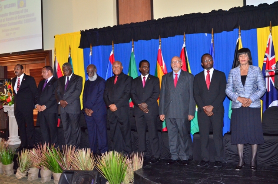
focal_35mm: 39
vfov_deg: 34.1
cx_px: 139
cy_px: 92
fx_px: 301
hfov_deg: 49.6
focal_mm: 26
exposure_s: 1/200
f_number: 8
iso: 3200
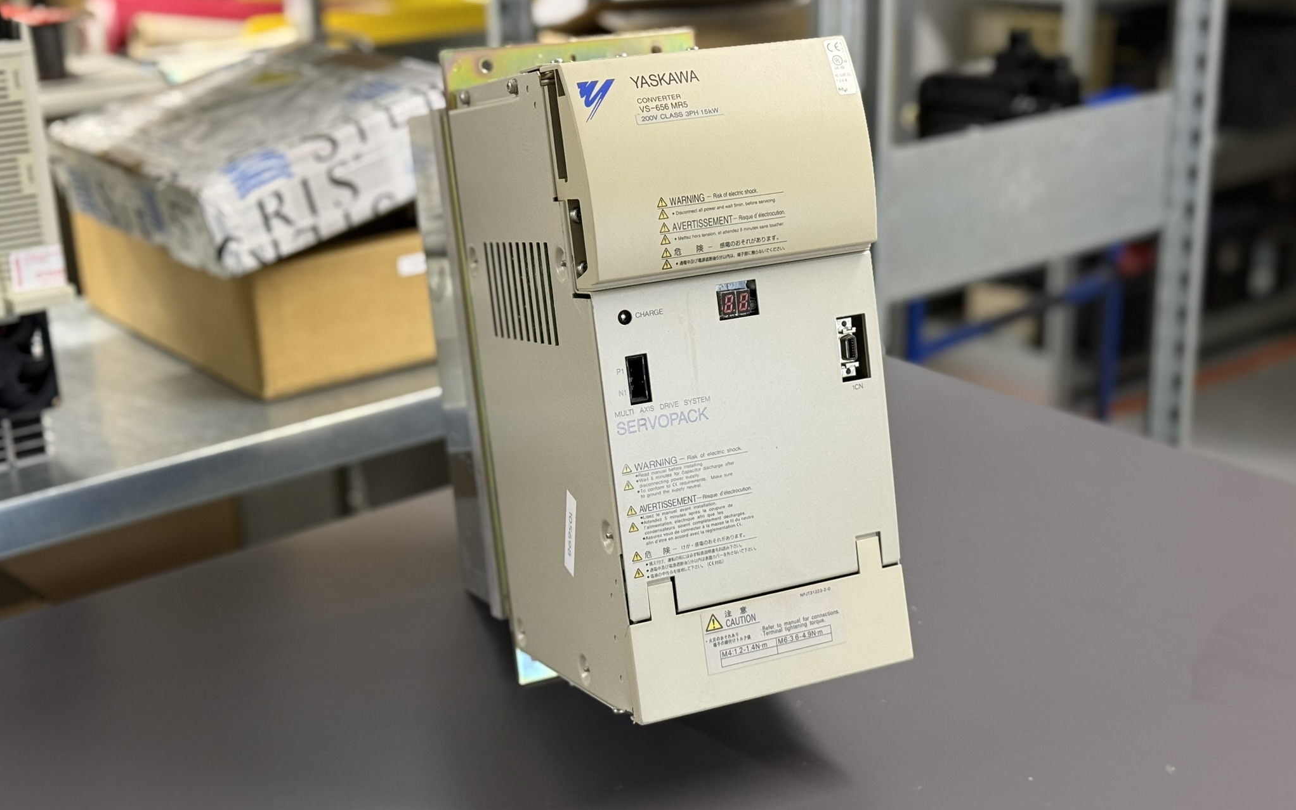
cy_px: 415
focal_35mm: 51
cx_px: 649
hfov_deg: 39.6
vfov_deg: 25.3
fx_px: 1801
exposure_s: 1/50
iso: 200
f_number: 1.78
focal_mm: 6.76
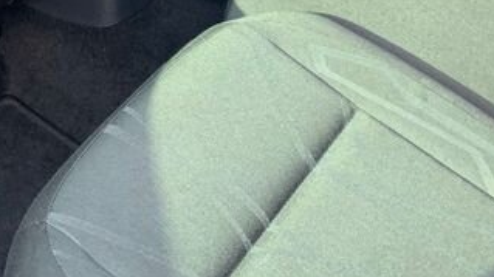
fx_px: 1191
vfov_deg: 12.1
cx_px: 118
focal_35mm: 91
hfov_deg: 23.2
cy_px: -238
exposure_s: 1/121
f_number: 1.8
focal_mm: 4.25
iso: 80
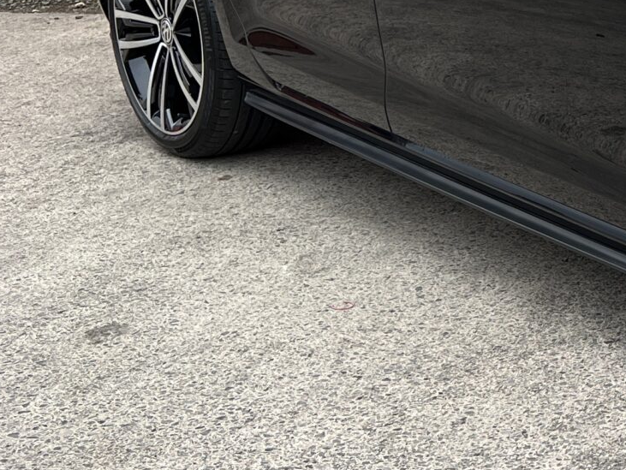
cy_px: 31
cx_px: 938
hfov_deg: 18.9
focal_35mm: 91
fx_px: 1646
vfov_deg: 16.0
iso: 50
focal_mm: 5.7
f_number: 1.5
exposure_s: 1/1575
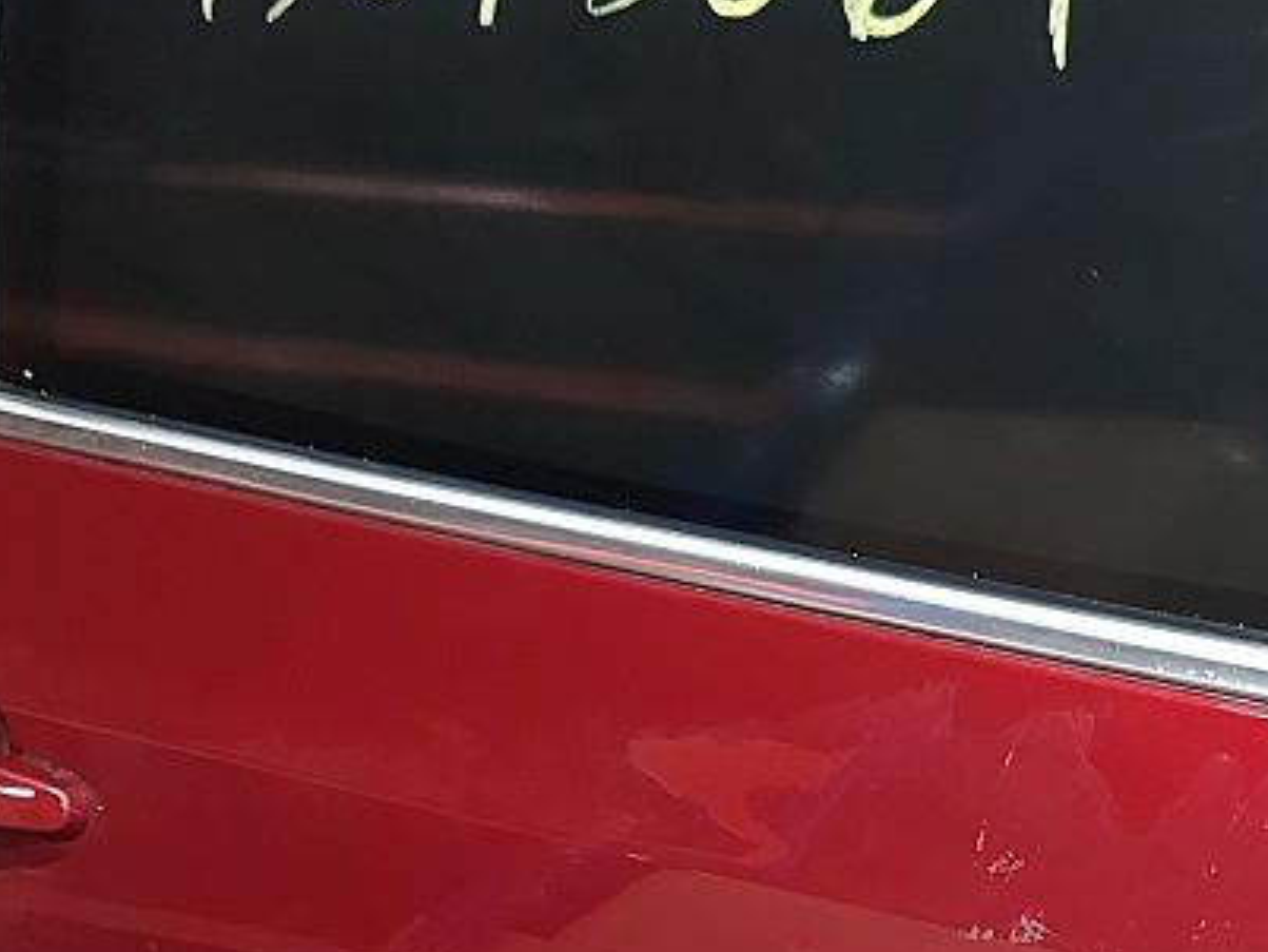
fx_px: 3041
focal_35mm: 83
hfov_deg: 23.5
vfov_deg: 17.3
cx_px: 760
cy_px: 971
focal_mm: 5.23
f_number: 1.8
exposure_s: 1/25
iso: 200
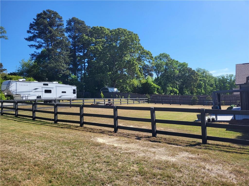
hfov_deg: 67.3
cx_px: 124
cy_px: 93
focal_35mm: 26
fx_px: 187
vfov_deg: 53.1
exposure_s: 1/1930
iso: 40
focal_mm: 5.4
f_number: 1.8
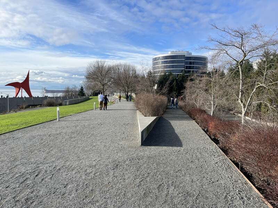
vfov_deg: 53.1
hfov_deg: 67.3
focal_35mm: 26
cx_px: 139
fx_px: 209
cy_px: 104
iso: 50
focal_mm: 5.1
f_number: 1.6
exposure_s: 1/2632
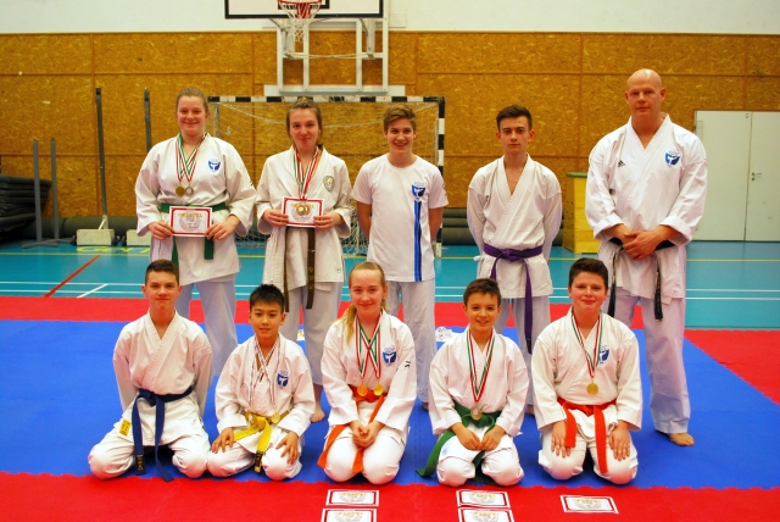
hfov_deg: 53.1
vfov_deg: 36.9
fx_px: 781
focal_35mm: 36
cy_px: 261
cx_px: 390
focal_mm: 24
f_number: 4.2
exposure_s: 1/60
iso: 400
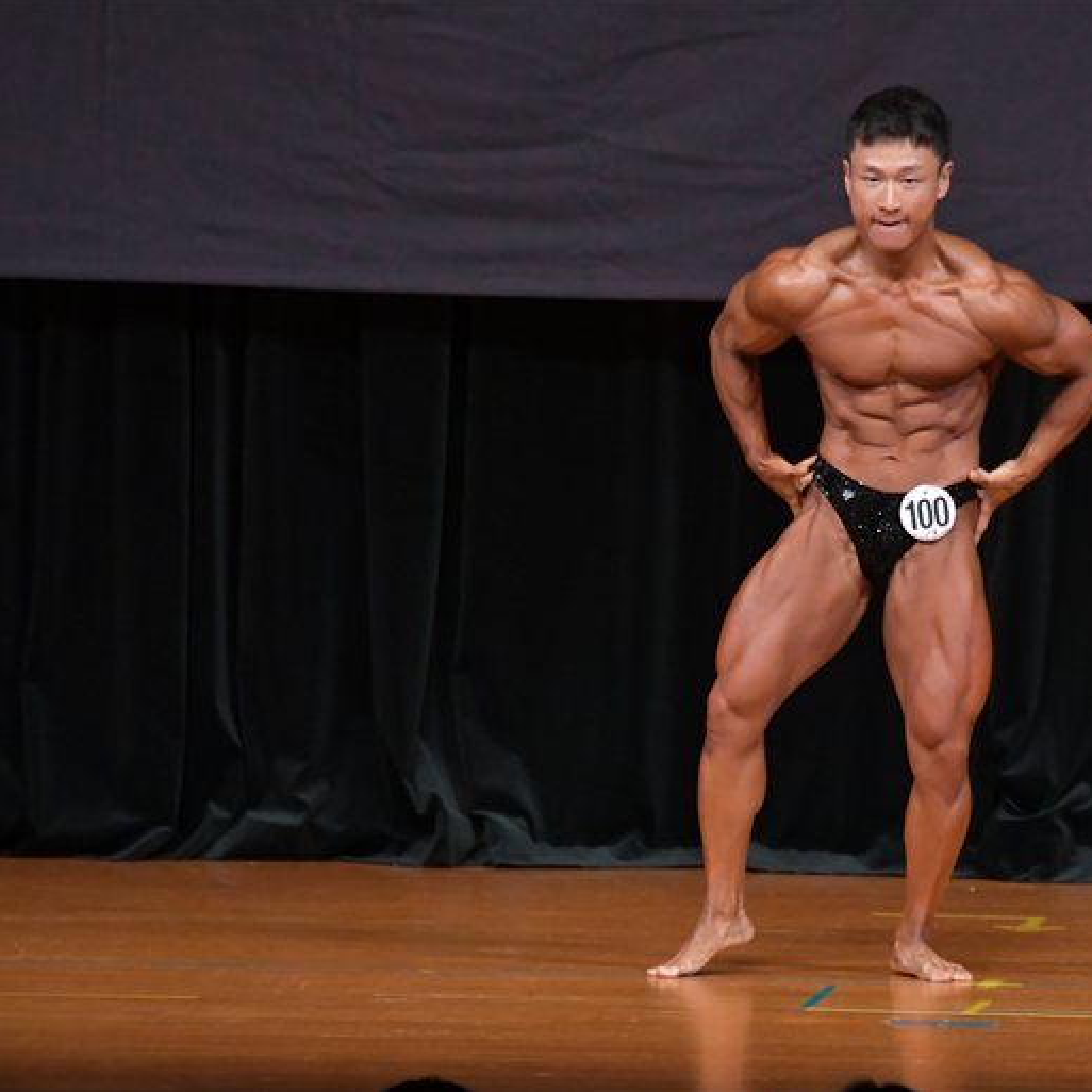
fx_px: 13741
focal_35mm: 385
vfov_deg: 4.6
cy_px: 547
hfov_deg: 4.5
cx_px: 789
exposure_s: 1/400
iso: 4000
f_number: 5.6
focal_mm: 200
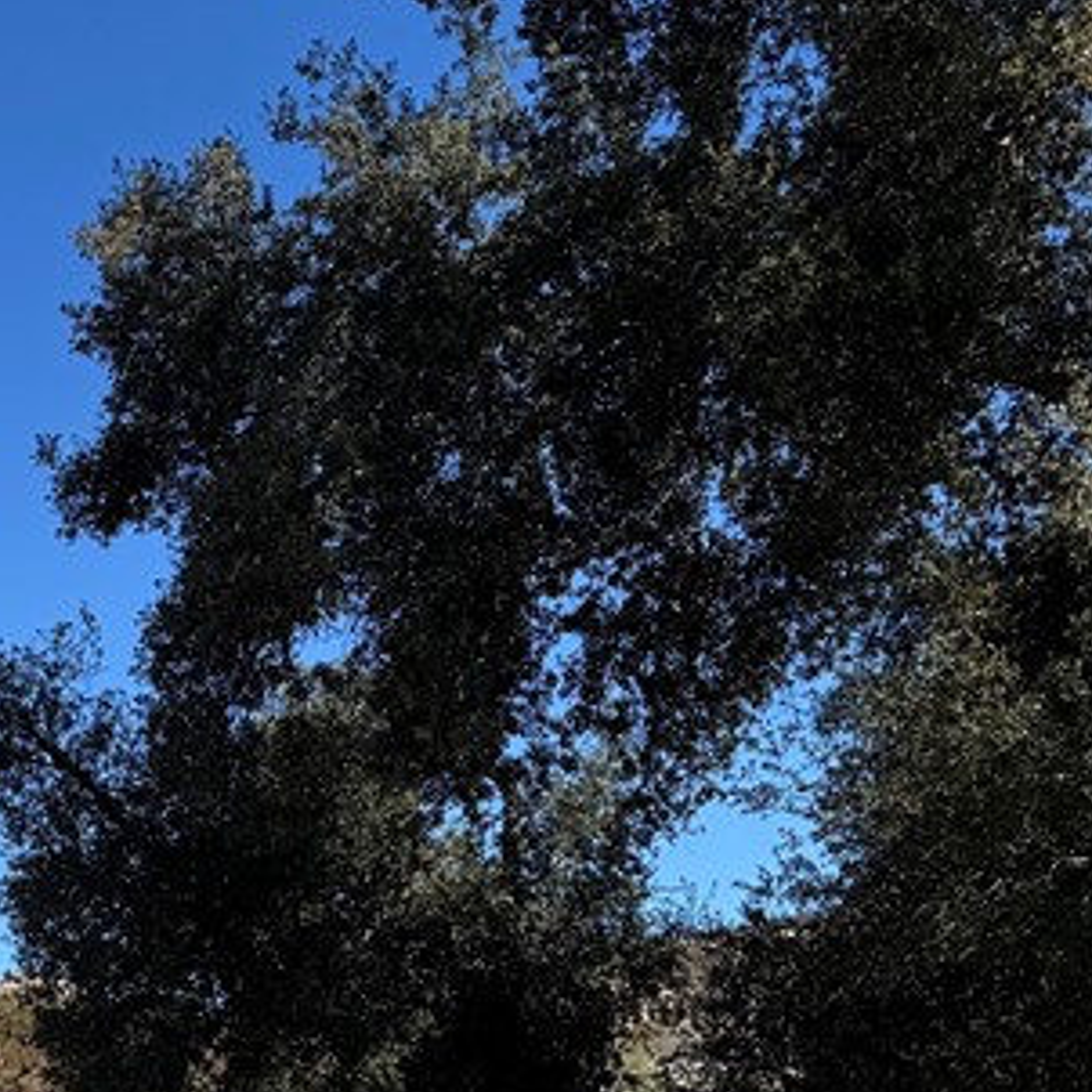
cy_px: 1233
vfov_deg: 22.5
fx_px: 2570
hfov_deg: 22.6
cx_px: -119
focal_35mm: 72
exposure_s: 1/3597
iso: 80
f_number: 1.78
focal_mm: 6.76
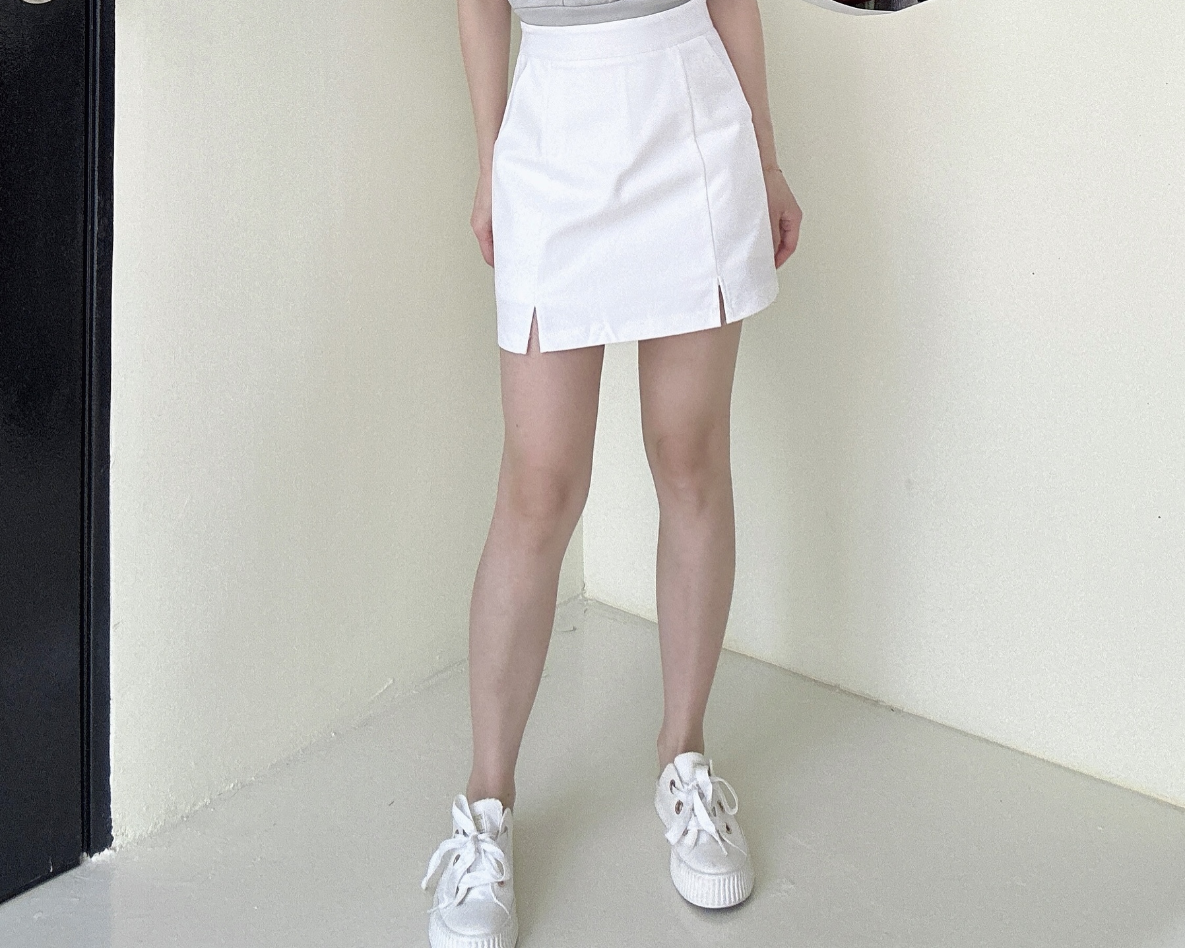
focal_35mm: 30
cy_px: 181
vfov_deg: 45.9
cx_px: 593
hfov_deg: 58.8
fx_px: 1052
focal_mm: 2.69
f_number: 1.9
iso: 100
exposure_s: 1/60
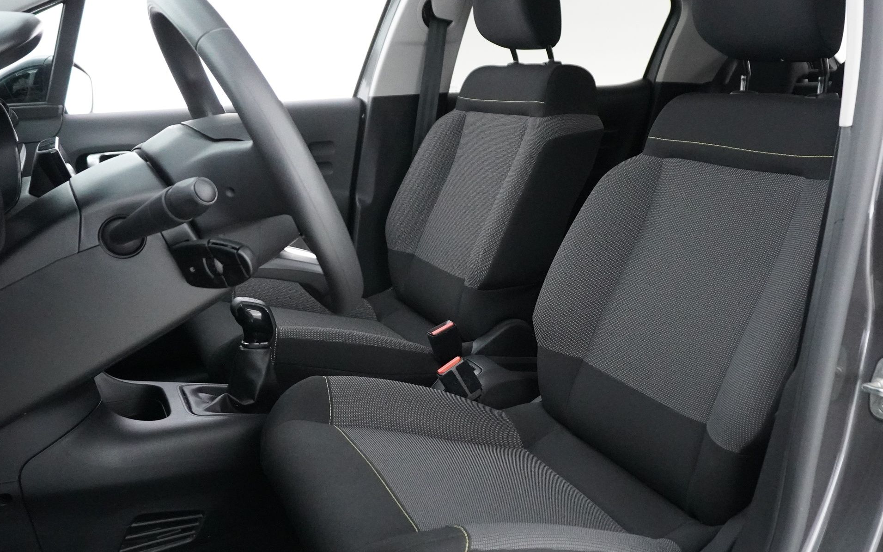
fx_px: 770
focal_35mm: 32
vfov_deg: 39.4
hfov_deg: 59.3
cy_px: 295
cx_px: 522
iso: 6400
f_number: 3.5
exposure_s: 1/60
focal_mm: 16
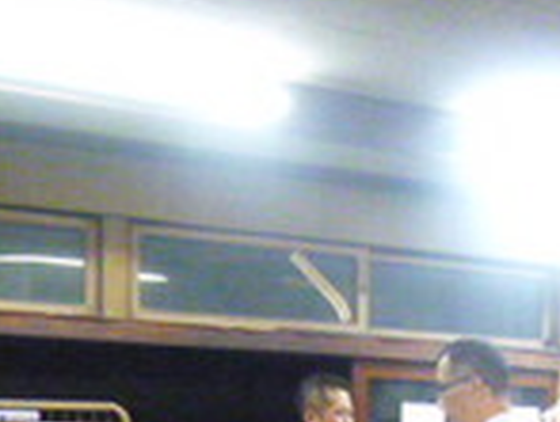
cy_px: 584
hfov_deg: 27.5
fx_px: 1135
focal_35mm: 70
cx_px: 377
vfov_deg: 19.1
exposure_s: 1/60
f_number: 2.5
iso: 2000
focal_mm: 4.3
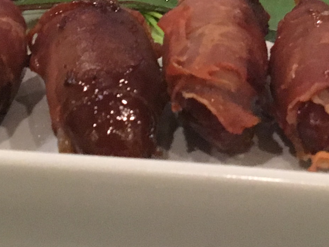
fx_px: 1188
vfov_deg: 11.4
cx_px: 261
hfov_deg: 15.7
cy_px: -106
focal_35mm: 125
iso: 200
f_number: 2.2
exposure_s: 1/30
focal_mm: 4.15
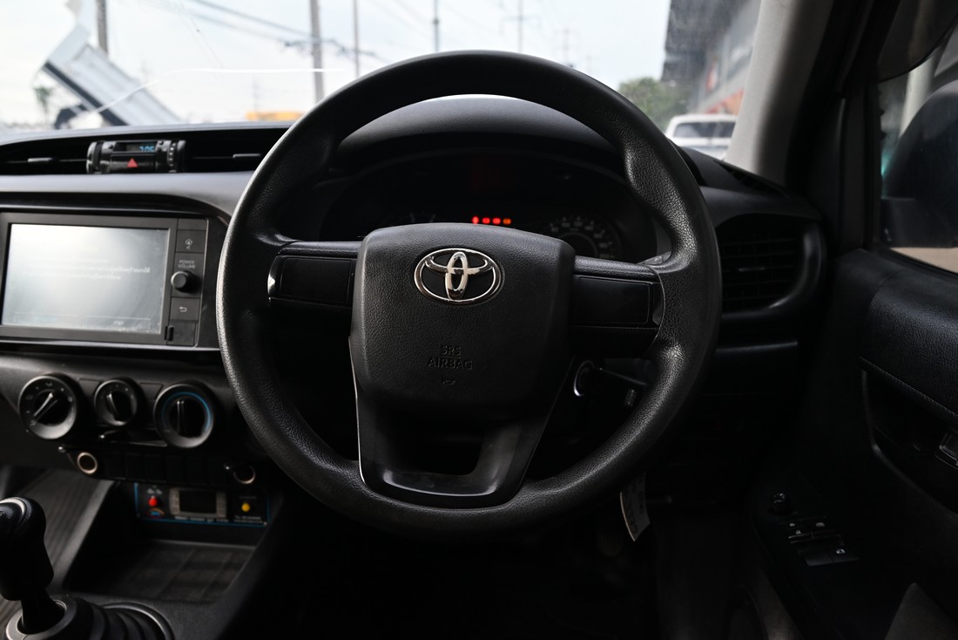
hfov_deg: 73.7
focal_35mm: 24
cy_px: 320
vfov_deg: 53.2
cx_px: 479
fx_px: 639
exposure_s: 1/125
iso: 560
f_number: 4.8
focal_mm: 24
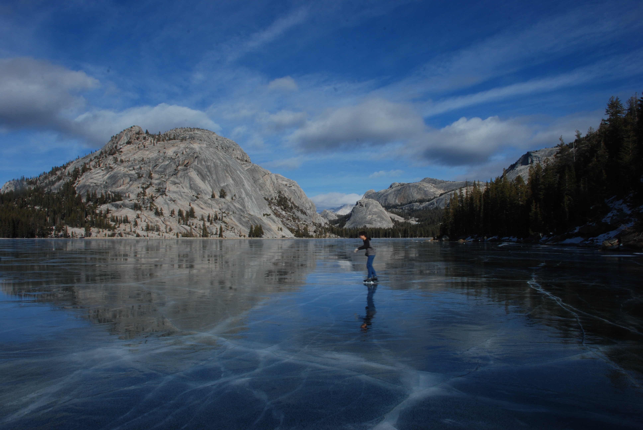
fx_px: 536
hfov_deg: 61.9
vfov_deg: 43.7
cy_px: 215
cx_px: 322
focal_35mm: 30
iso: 100
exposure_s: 1/60
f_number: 22
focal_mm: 20
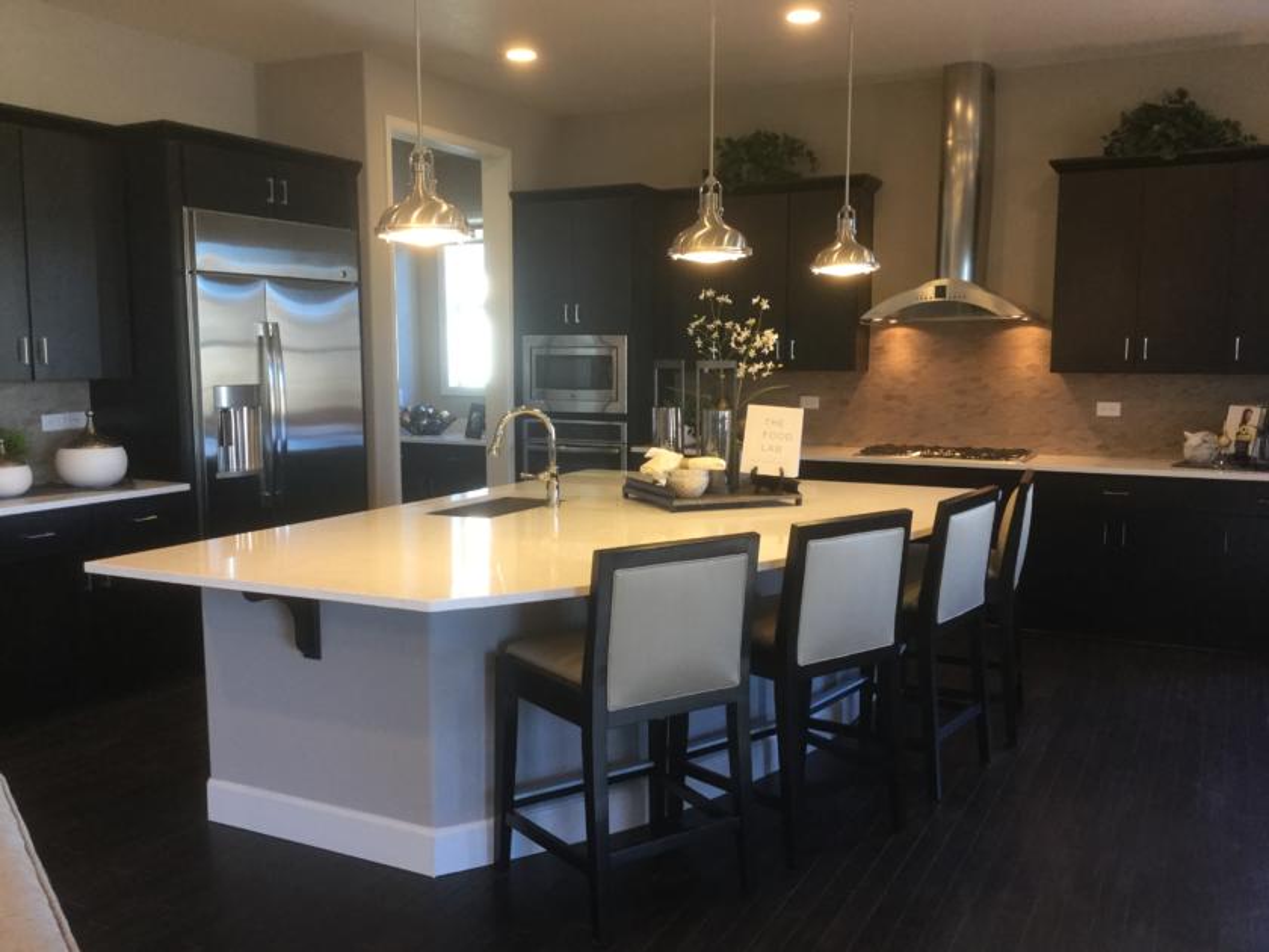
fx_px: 1136
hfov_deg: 58.4
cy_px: 476
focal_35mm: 31
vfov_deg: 45.4
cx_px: 634
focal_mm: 3.3
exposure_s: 1/30
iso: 80
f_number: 2.4
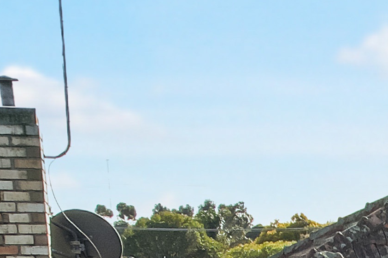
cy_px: 730
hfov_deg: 12.8
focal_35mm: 143
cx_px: 731
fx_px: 1541
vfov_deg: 8.3
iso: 100
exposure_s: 1/1500
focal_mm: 8.38
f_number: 2.8
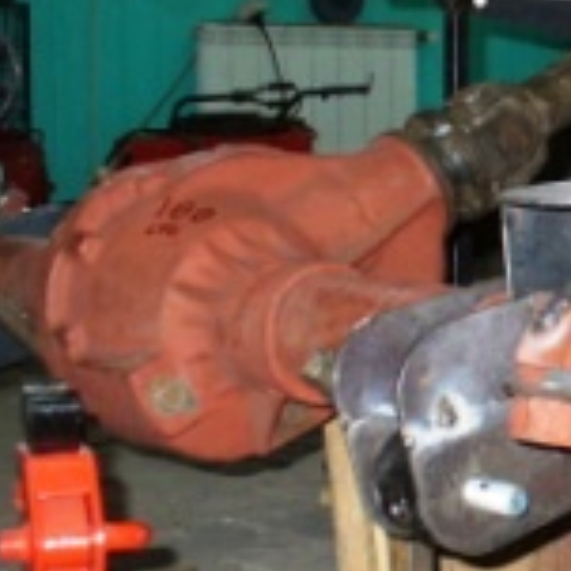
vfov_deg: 17.9
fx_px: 1810
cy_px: 287
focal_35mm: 97
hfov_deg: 16.8
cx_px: 771
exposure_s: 1/60
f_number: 2.8
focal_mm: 6.1
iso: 150
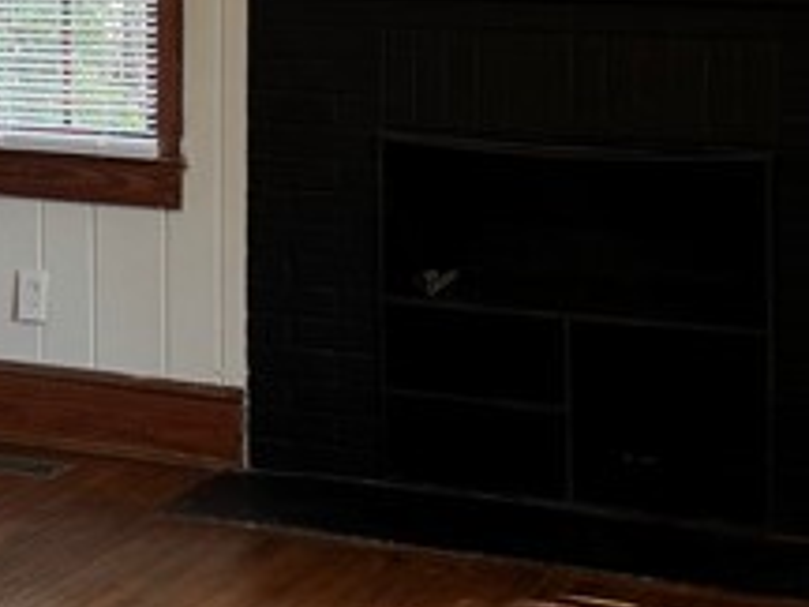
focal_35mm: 114
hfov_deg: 16.8
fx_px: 2664
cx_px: -26
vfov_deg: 12.9
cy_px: 90
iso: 160
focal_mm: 6.76
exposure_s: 1/60
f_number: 1.78
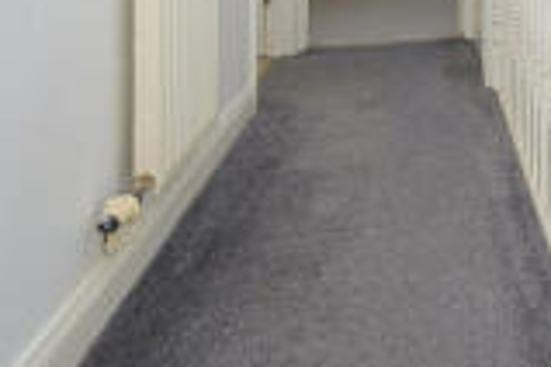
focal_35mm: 42
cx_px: 651
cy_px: -85
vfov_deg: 27.6
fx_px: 643
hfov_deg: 36.5
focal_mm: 14
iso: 800
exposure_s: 1/125
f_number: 6.3
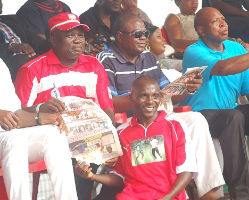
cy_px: 102
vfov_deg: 8.5
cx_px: 127
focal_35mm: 183
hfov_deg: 10.6
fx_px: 1347
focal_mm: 95
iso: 200
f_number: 4.2
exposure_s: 1/250
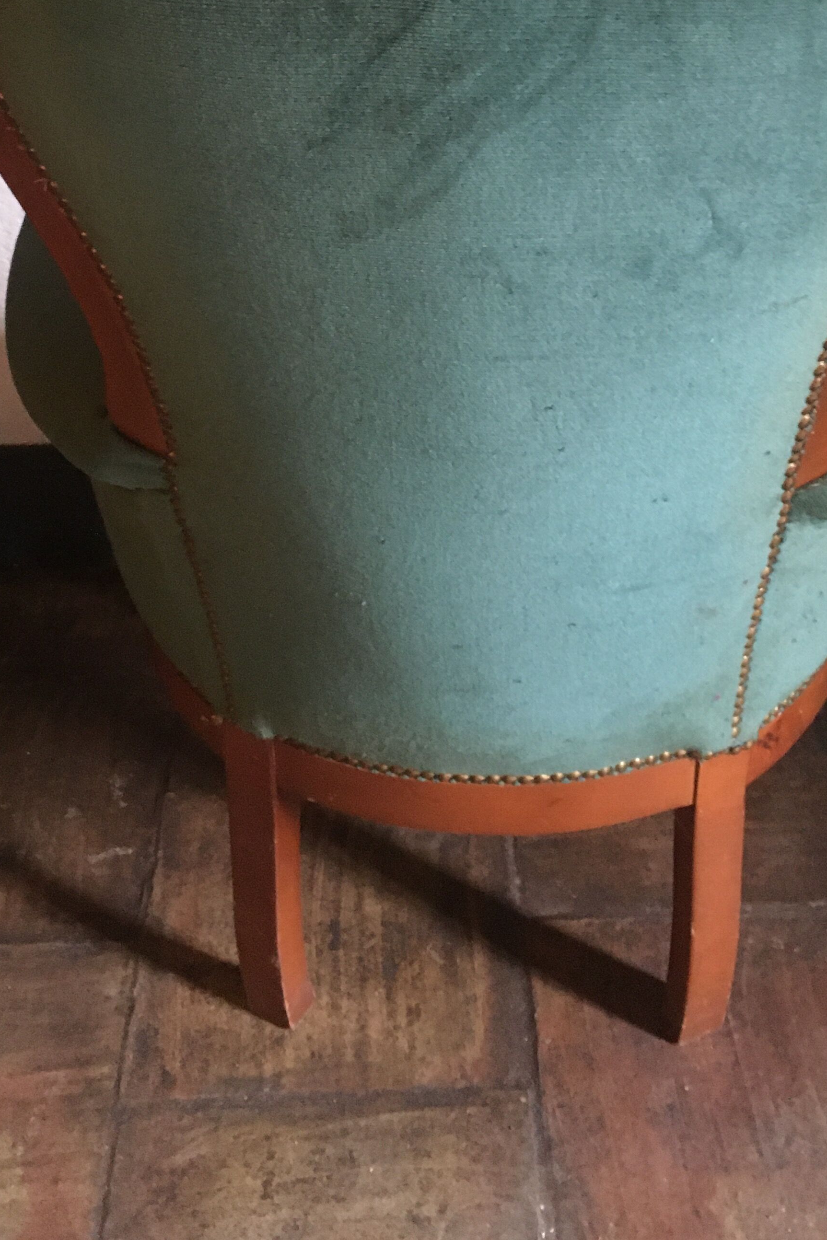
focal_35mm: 47
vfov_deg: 40.6
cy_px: 290
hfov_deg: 28.6
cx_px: 481
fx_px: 1619
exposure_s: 1/17
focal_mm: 4.15
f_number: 2.2
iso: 400
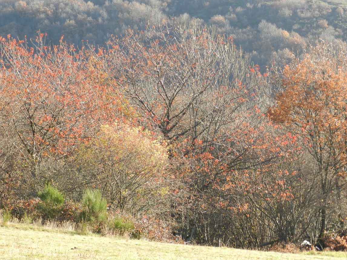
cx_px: 184
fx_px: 1624
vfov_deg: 9.2
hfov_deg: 12.2
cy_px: 136
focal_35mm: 162
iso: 160
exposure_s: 1/125
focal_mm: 25.7
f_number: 5.1
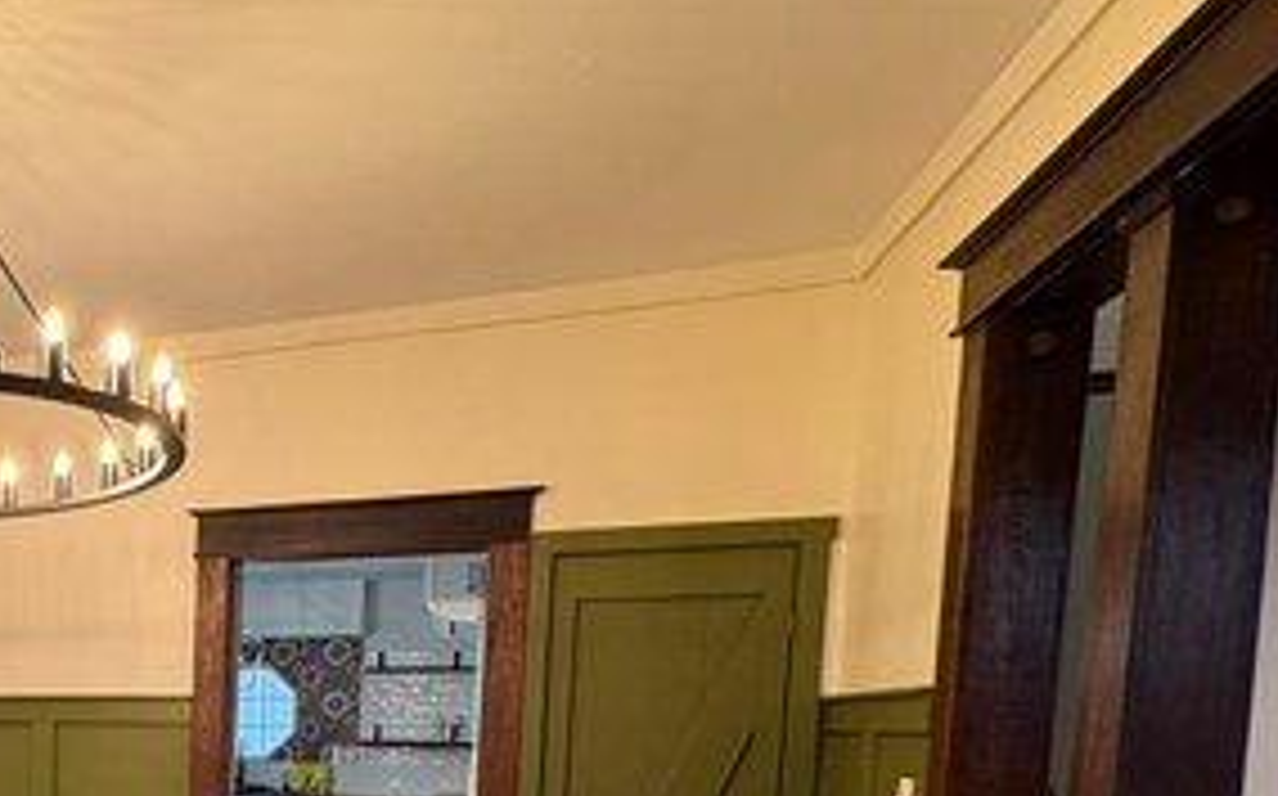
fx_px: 1148
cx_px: -106
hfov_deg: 45.0
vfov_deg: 34.3
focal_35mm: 33
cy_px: 825
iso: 160
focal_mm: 2.22
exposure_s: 1/60
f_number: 2.2
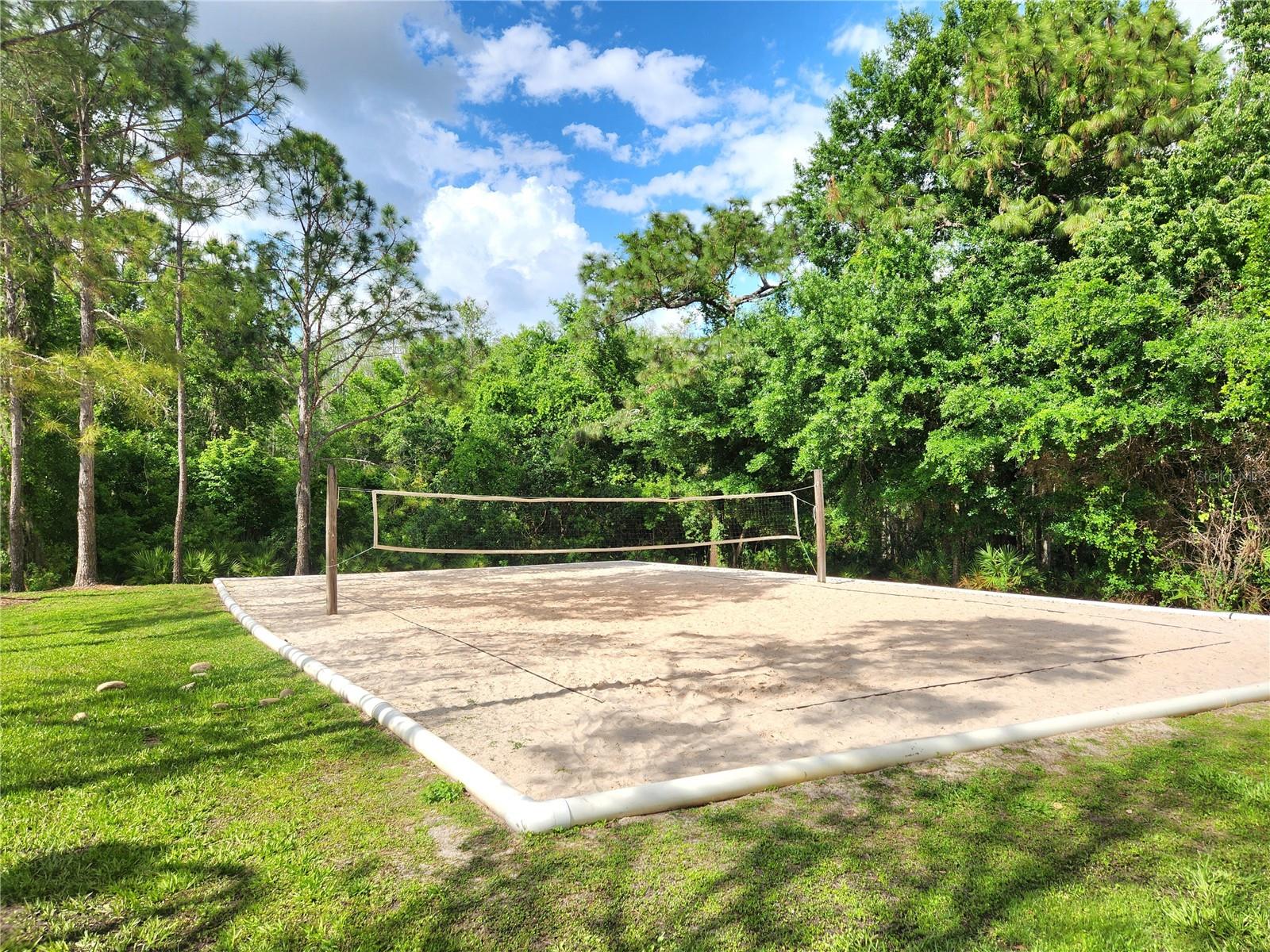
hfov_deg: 73.9
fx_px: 844
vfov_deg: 58.9
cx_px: 635
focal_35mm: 23
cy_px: 476
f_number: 1.8
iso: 20
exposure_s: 1/1667
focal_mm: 5.4
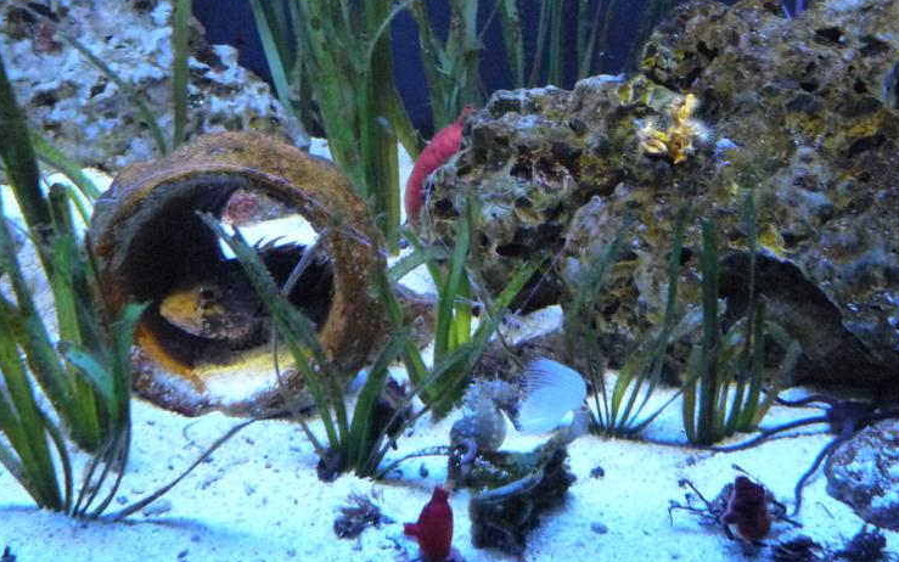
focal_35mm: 31
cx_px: 483
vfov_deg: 40.6
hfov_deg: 61.2
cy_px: 259
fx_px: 760
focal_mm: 4.8
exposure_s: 1/15
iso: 800
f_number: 2.8
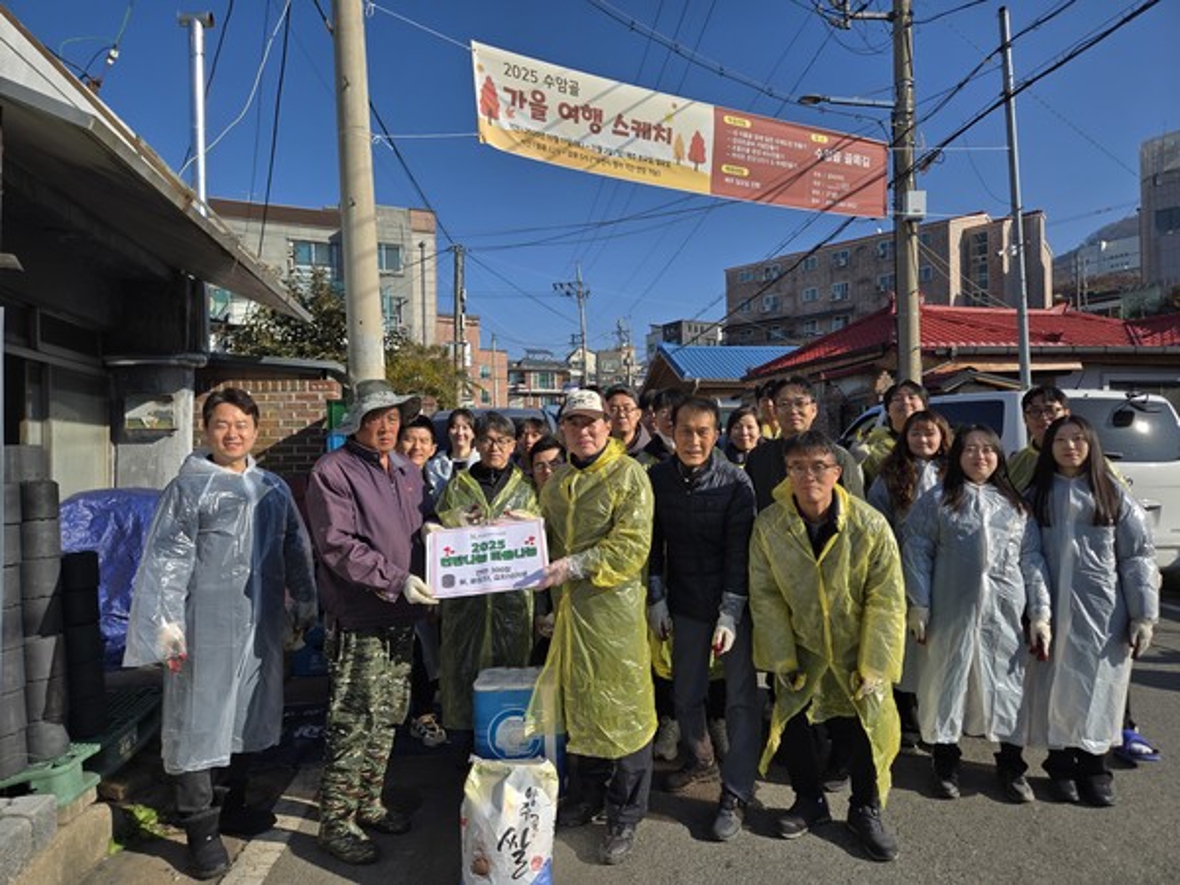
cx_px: 590
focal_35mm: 23
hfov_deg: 73.9
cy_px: 442
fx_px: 784
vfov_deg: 58.9
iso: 32
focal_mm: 5.4
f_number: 1.8
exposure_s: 1/2921
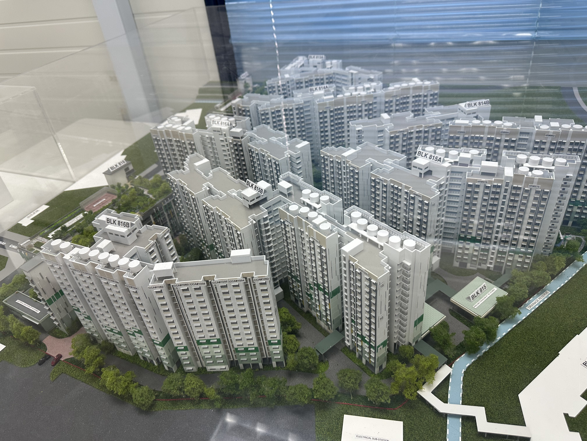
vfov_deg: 56.8
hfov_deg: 71.6
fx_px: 407
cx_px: 294
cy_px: 220
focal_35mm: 24
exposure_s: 1/100
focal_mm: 6.86
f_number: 1.78
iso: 100
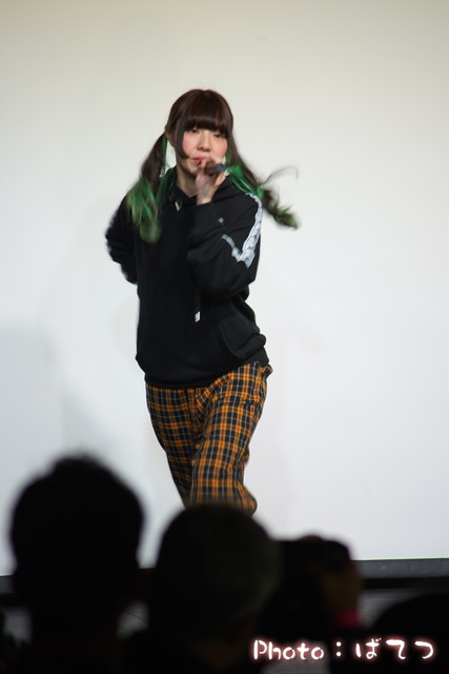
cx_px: 224
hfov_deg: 4.6
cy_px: 337
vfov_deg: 6.9
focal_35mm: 300
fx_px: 5609
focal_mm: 300
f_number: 5.6
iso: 400
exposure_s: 1/50
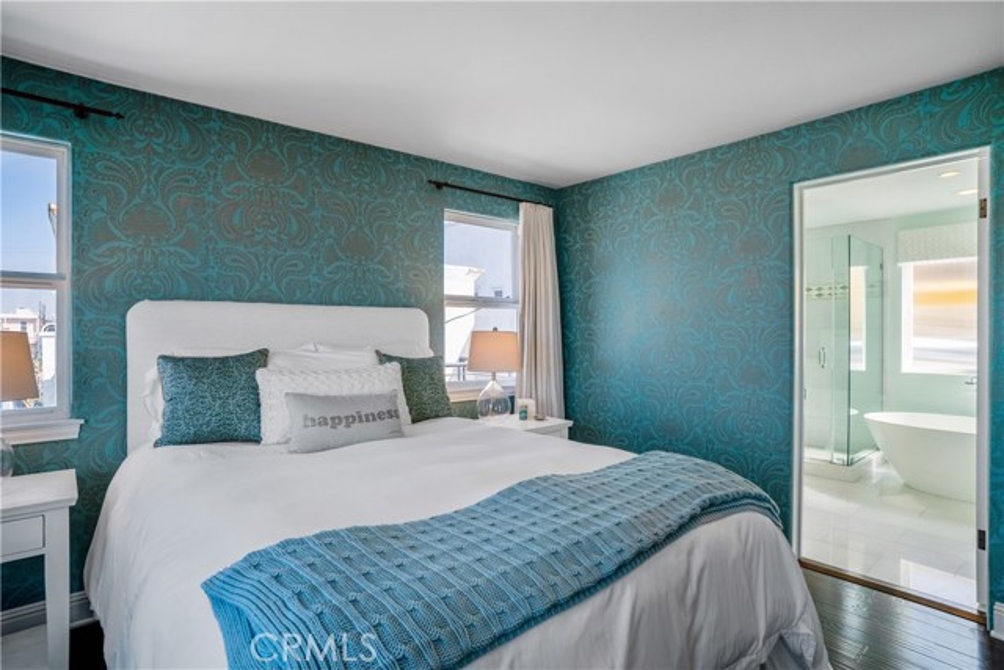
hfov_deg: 90.0
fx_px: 502
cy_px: 335
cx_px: 502
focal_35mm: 18
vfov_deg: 67.4
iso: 200
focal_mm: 18
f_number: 8
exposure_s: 1/1250
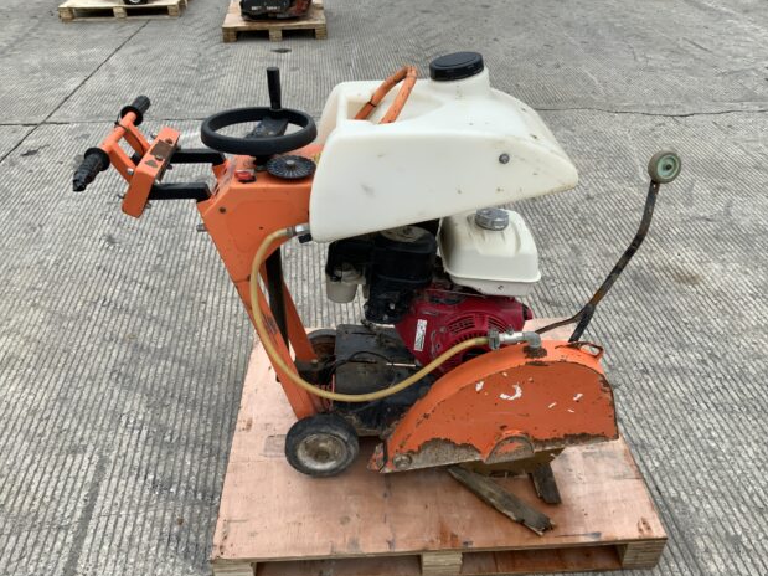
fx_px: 665
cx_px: 396
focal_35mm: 30
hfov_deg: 60.0
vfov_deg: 46.8
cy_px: 294
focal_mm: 3
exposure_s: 1/126
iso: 16
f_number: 1.8
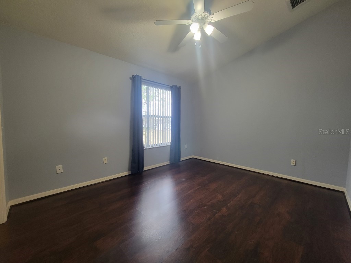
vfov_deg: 89.9
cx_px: 176
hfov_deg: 106.2
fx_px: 132
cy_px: 132
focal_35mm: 13
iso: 400
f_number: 2.2
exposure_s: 1/60
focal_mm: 2.2
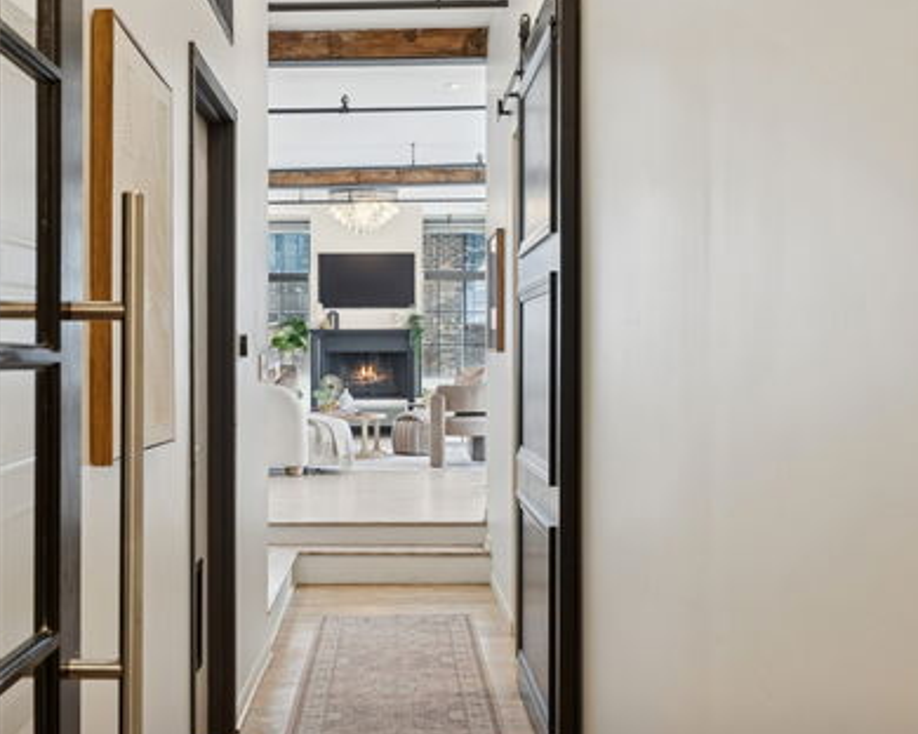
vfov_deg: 33.4
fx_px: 1223
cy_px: 367
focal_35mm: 45
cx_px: 377
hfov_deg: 41.0
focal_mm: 26
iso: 320
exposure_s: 1/30
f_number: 8
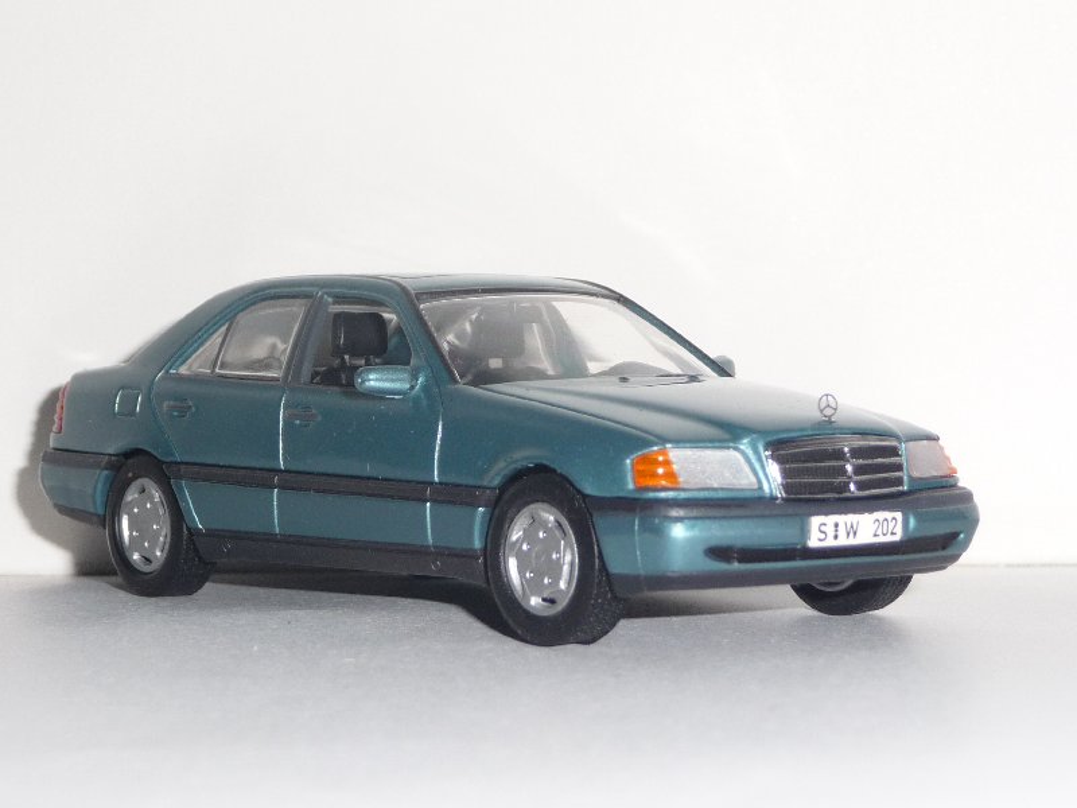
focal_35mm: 105
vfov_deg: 14.1
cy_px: 404
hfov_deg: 18.7
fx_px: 3267
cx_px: 538
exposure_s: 1/40
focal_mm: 13.1
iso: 100
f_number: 4.6
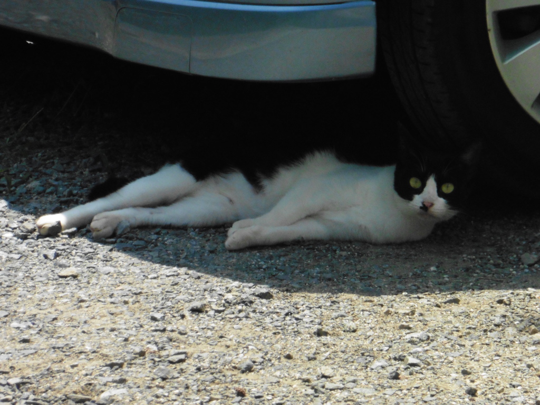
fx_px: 7113
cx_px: 270
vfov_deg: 3.3
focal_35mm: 456
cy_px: 202
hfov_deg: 4.3
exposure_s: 1/1600
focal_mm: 81.7
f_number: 6.3
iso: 800
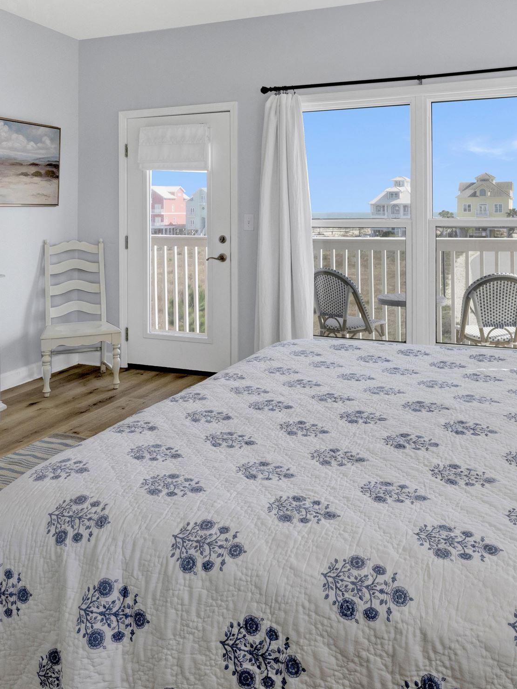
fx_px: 558
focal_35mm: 28
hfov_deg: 49.6
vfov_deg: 61.4
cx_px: 291
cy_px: 213
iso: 400
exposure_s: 1/160
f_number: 11
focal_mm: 14
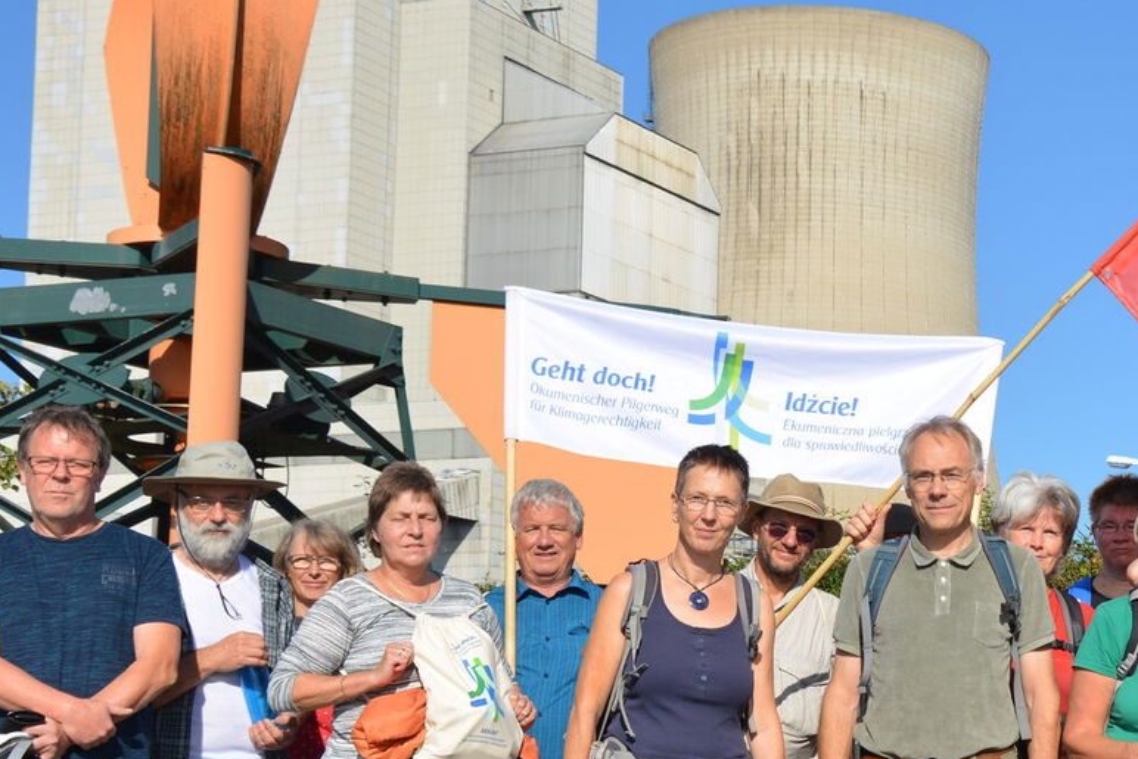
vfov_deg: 15.7
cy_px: 516
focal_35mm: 87
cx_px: 1081
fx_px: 2750
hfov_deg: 22.6
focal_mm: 28
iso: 100
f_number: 9
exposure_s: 1/320
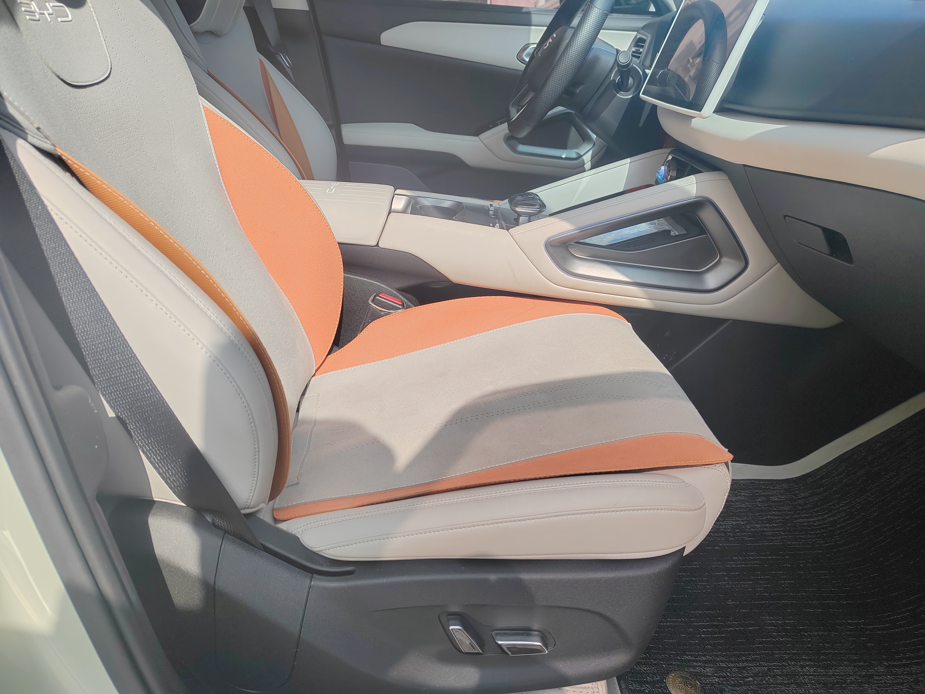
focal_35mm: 27
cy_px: 347
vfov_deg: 51.4
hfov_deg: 65.3
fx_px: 721
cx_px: 462
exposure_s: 1/530
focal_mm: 6.14
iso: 100
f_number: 1.8
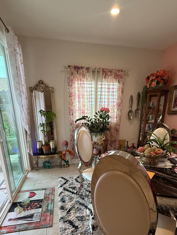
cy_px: 156
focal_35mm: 20
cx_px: 88
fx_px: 136
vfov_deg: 79.2
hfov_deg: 66.0
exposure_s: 1/120
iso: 200
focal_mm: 2.22
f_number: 2.2
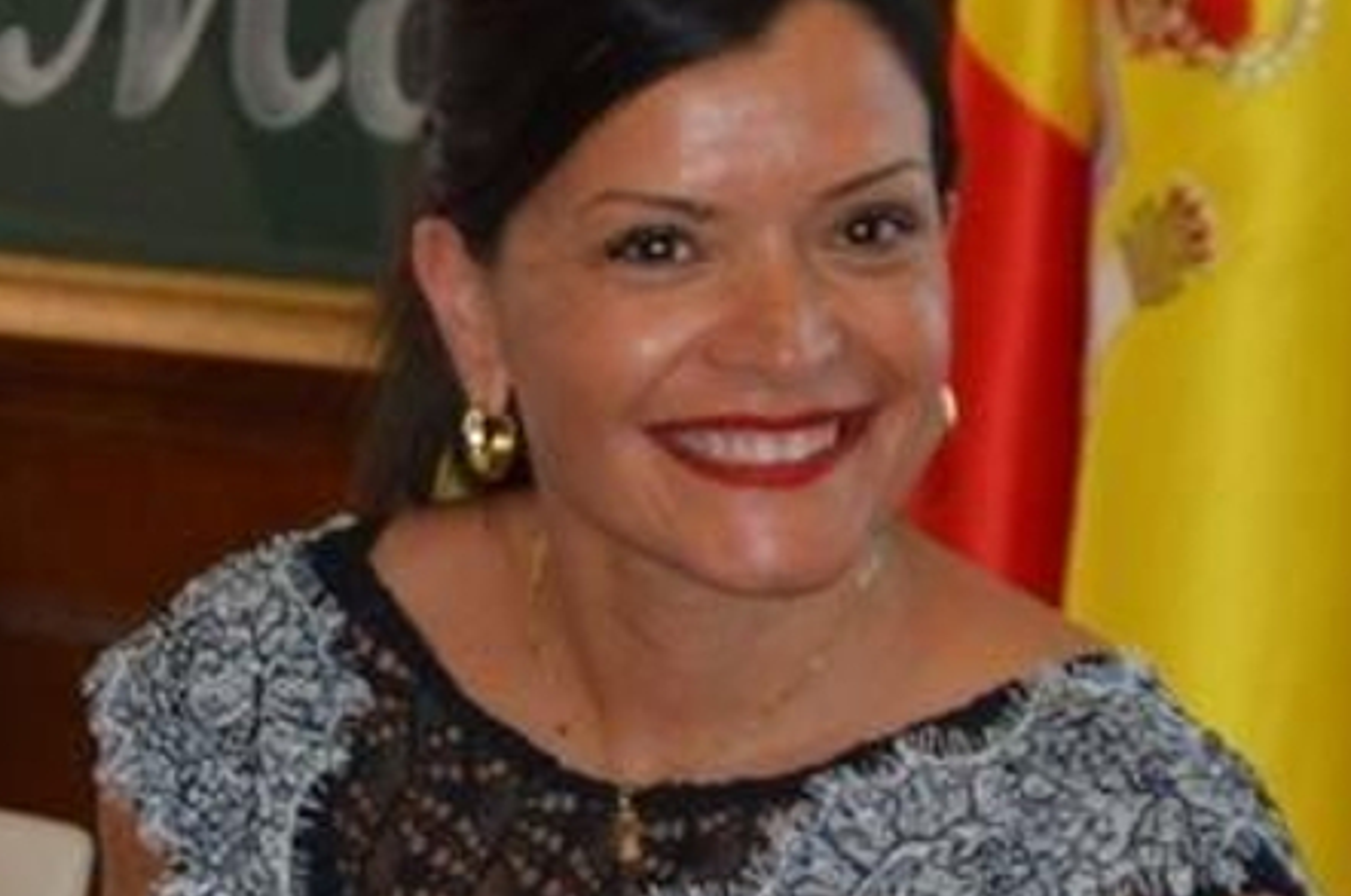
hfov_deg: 6.9
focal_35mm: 299
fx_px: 11193
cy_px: 436
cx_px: 682
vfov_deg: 4.6
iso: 800
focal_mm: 55
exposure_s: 1/60
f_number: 5.6
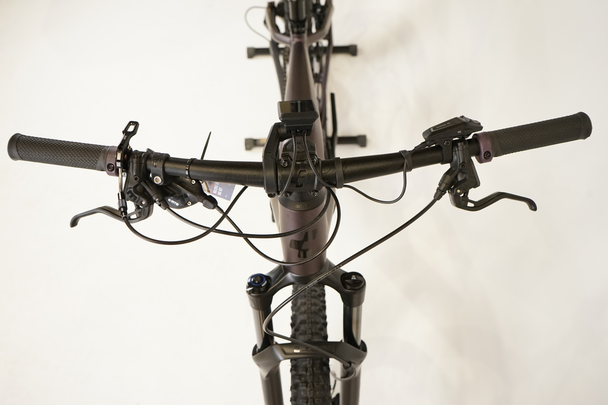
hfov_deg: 57.2
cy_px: 202
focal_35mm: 33
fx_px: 557
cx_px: 304
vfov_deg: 40.0
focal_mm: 33
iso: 2500
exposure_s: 1/200
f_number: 5.6
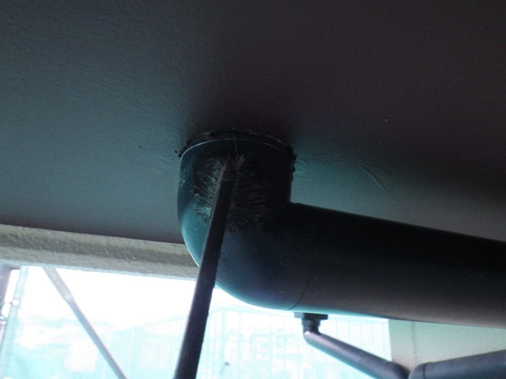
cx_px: 253
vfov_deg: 49.7
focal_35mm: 28
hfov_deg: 63.4
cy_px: 190
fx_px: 409
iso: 500
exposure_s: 1/60
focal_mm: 5
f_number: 3.5
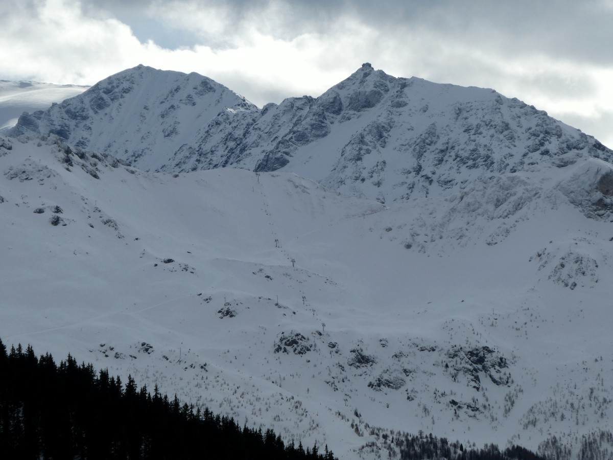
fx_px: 4427
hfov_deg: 7.9
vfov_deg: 5.9
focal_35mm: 250
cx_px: 306
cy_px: 230
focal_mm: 44.8
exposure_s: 1/1000
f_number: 6.3
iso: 80
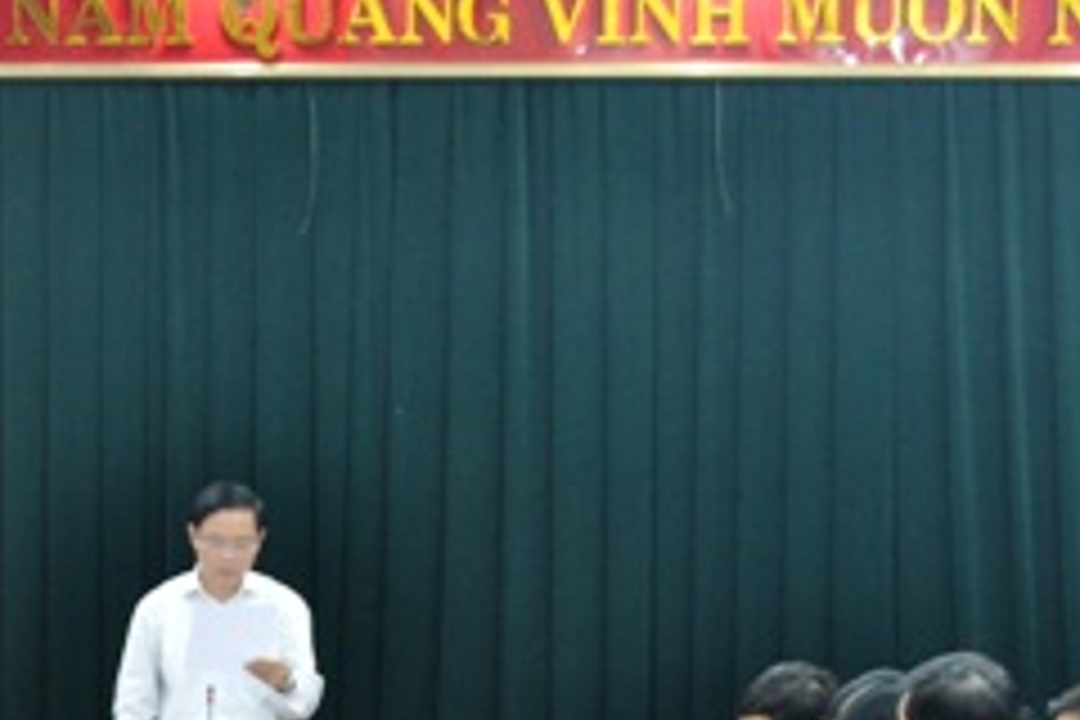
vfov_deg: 10.5
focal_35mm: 128
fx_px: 3840
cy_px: 871
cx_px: 130
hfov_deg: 15.8
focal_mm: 32
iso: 800
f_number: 4.8
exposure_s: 1/20
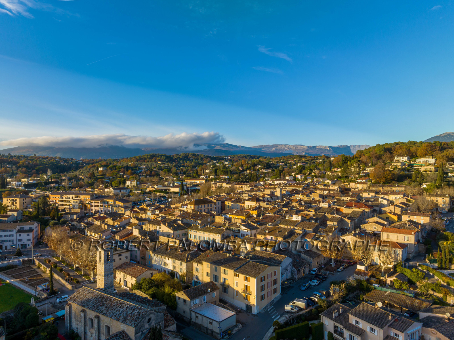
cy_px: 170
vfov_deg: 56.8
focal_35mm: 24
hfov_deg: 71.6
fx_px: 315
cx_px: 227
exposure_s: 1/60
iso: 100
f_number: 11
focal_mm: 12.3
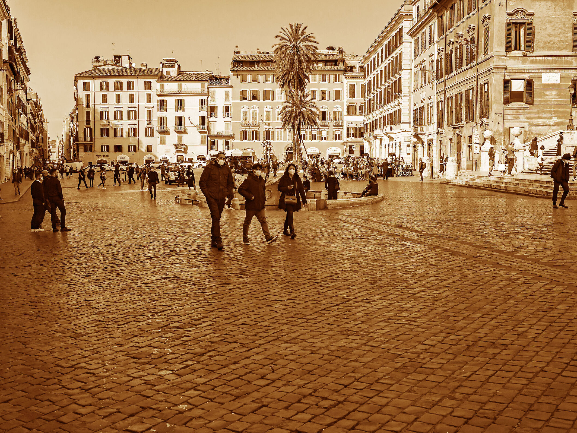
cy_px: 217
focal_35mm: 38
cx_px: 302
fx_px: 633
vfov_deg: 37.7
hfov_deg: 49.0
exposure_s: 1/3200
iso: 500
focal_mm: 35
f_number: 8
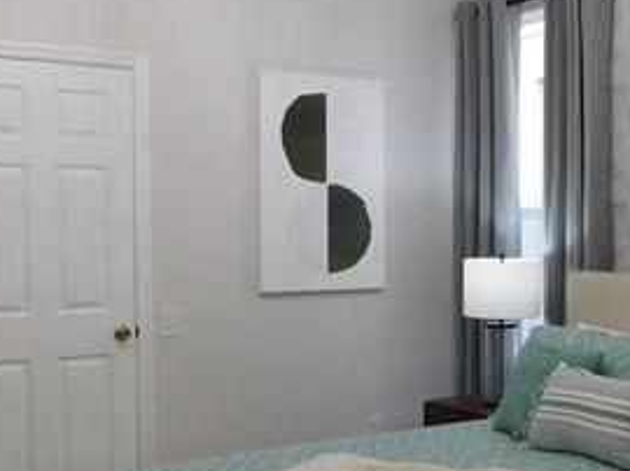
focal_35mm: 60
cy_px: 263
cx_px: 526
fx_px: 1091
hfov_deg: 31.2
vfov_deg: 24.4
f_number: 3
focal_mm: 4
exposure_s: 1/30
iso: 125
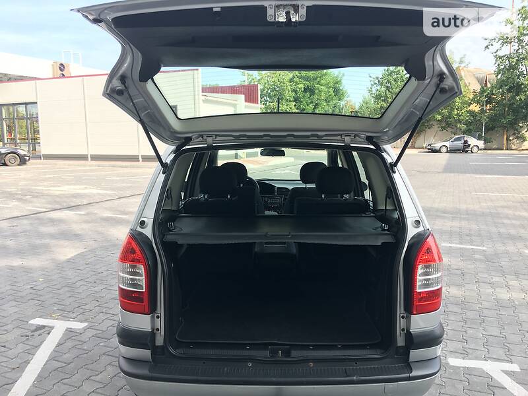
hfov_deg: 61.7
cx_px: 264
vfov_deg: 48.2
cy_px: 198
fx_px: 442
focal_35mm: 29
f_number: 2.2
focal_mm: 4.2
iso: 25
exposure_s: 1/199
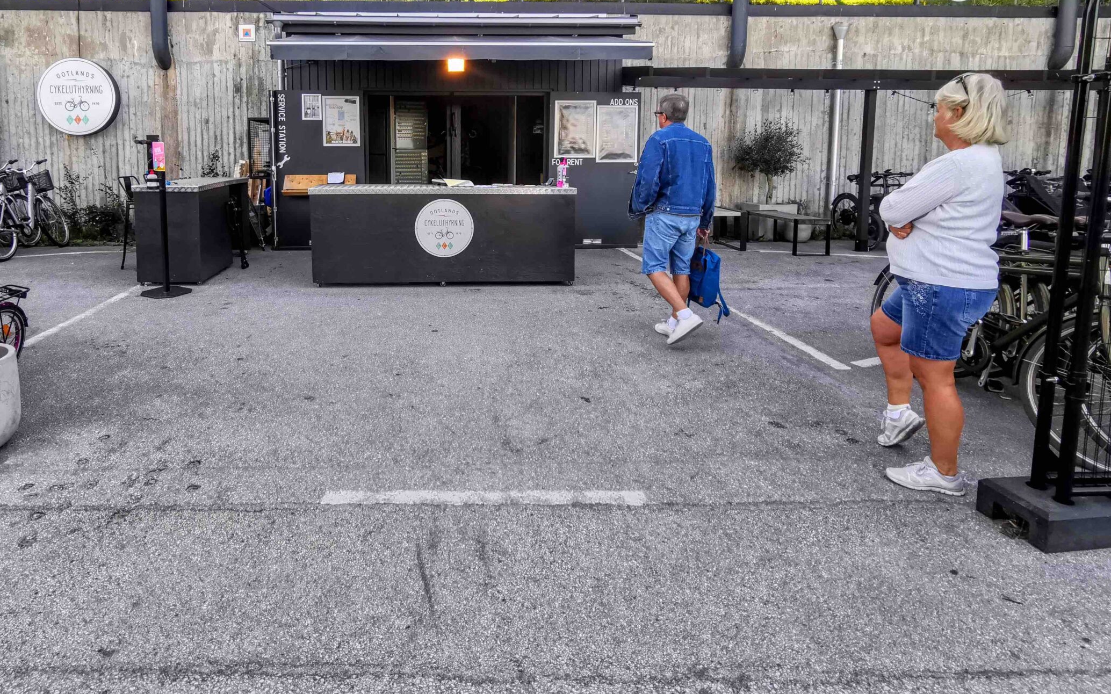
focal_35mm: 21
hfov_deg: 81.6
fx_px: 636
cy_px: 218
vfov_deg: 55.7
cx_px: 460
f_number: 2.2
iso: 50
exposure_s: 1/184
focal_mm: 2.35
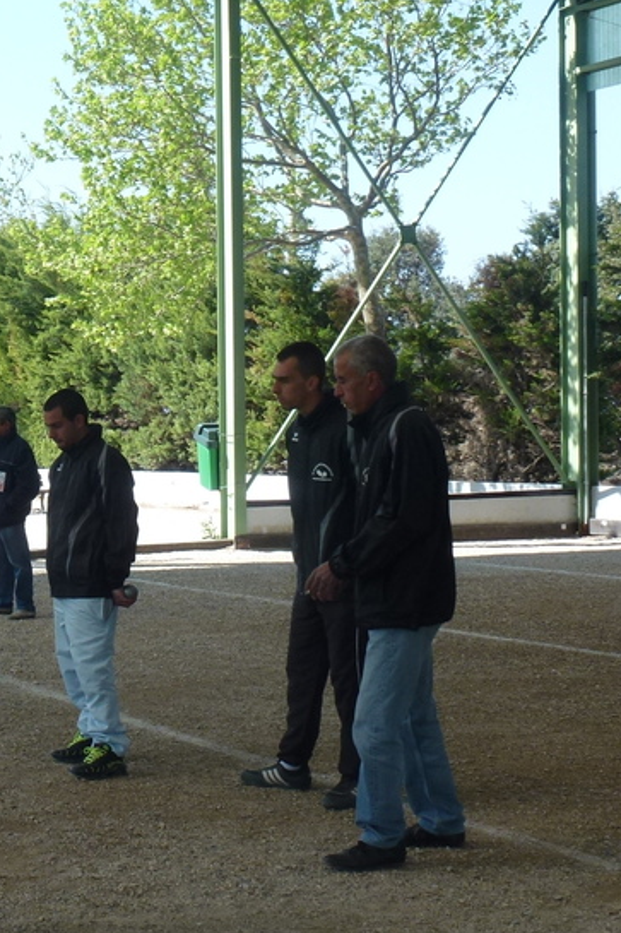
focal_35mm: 66
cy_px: 514
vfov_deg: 30.5
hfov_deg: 19.5
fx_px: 1709
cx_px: -111
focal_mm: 6.4
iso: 100
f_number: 4
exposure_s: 1/250
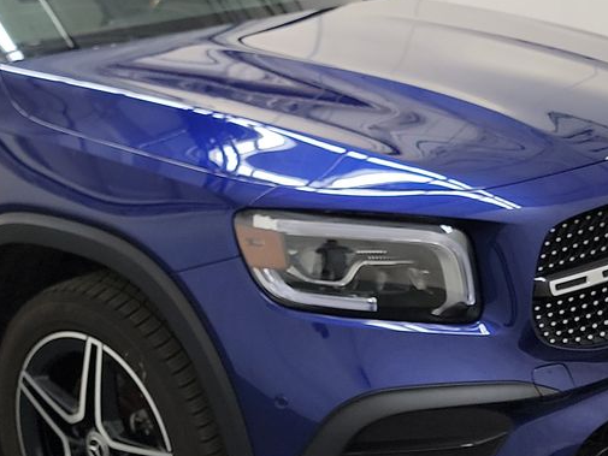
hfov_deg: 25.5
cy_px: 291
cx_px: 188
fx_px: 1335
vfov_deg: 19.4
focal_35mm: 76
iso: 200
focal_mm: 6.7
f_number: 1.8
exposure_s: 1/59
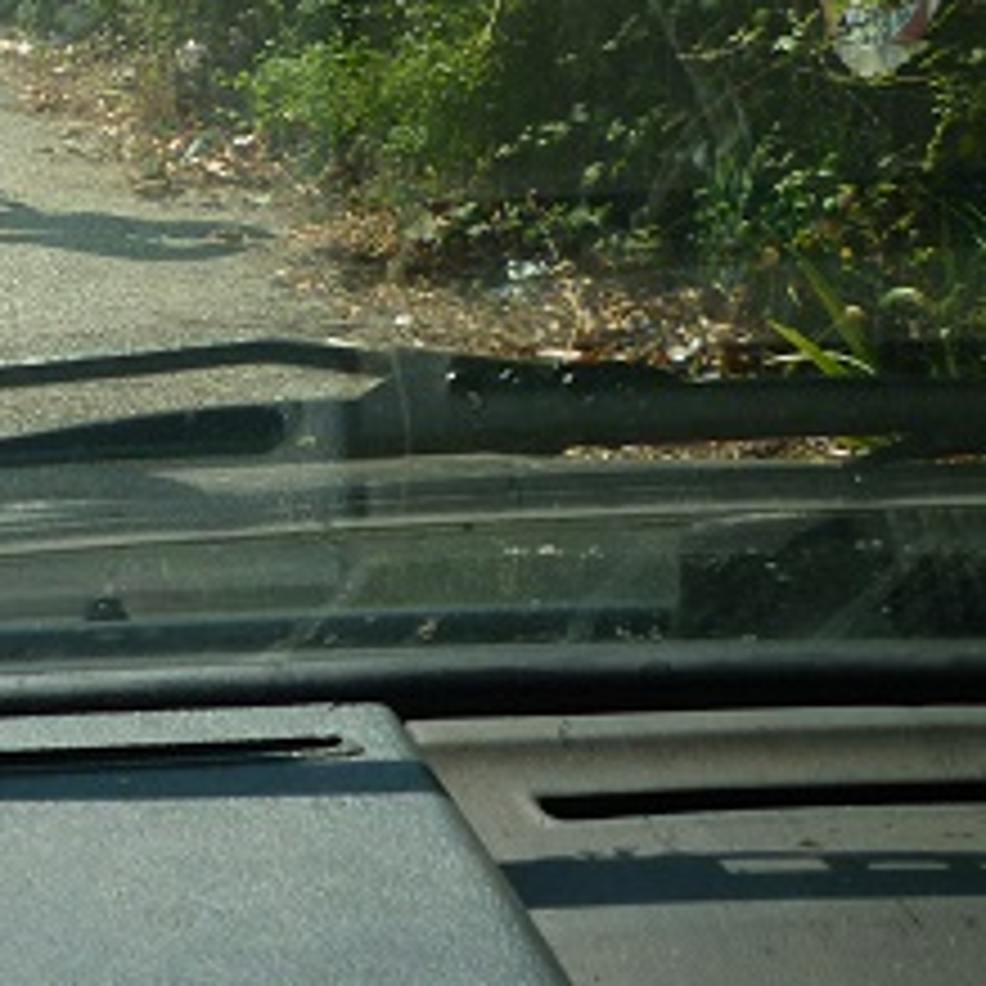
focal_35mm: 75
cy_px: -32
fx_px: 2417
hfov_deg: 21.3
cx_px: -230
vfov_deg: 22.1
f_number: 3.5
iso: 80
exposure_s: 1/500
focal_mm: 5.2
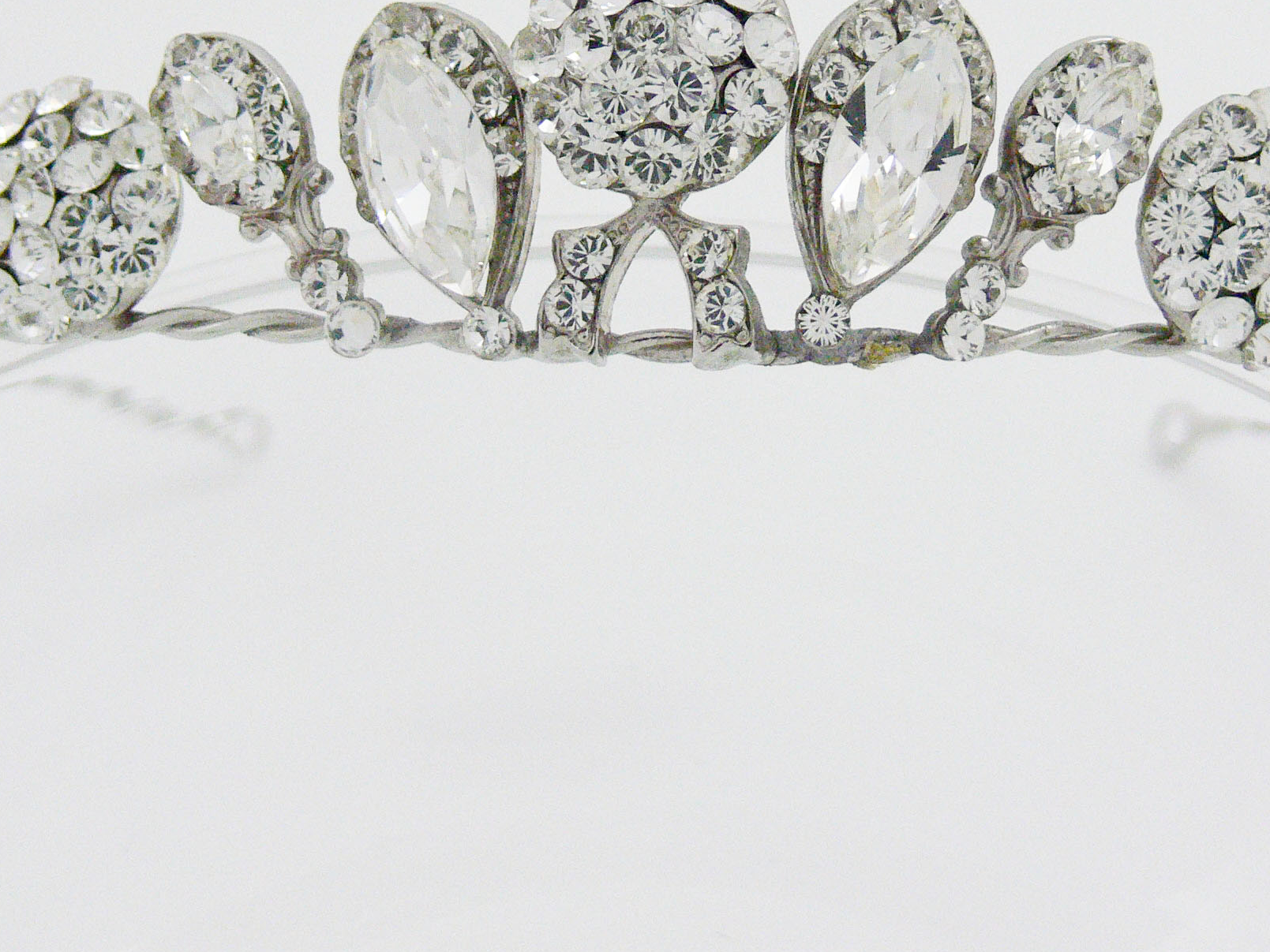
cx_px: 651
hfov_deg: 27.4
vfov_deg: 20.2
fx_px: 2605
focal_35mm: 71
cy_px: 65
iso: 200
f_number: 2.8
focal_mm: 7.4
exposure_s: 1/13
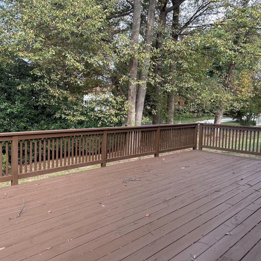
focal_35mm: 29
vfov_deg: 55.6
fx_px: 247
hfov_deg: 54.7
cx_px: 91
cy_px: 128
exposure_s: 1/121
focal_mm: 6.86
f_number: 1.78
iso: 125
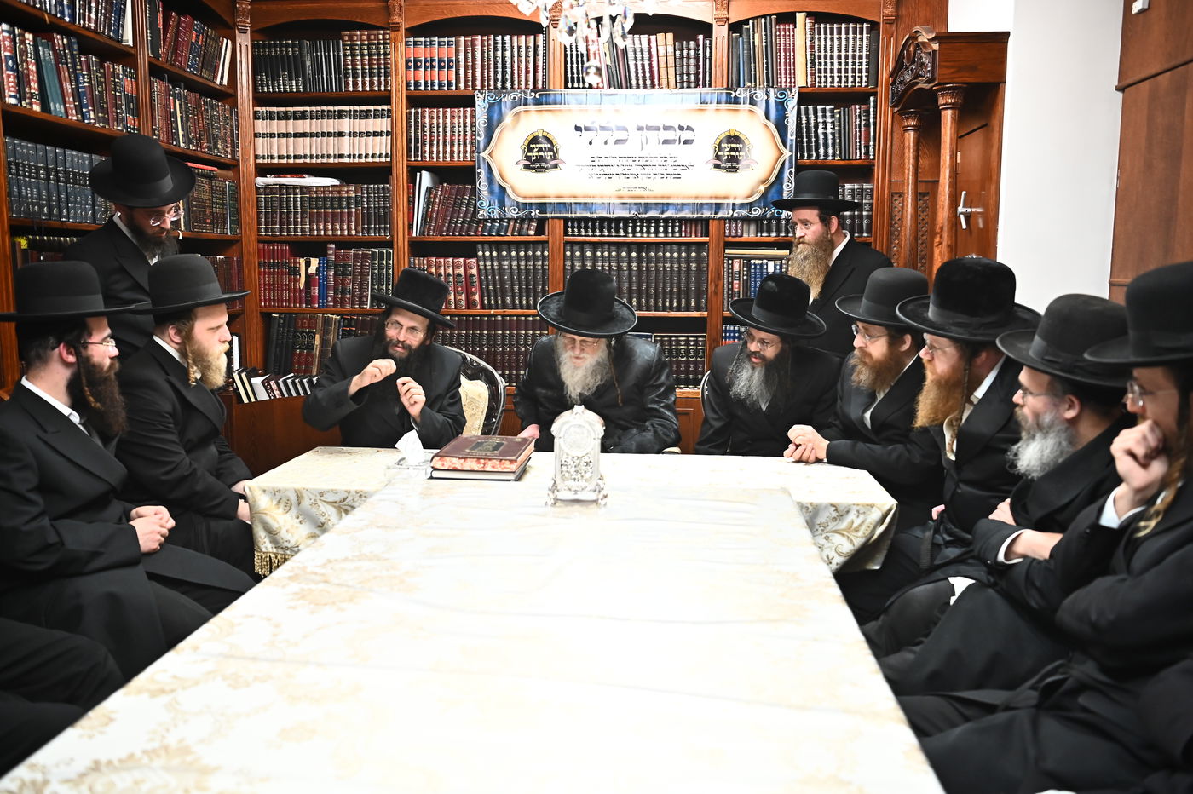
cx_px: 596
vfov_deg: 43.6
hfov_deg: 62.0
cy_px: 397
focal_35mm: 30
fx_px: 994
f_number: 3.5
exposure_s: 1/200
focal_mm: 30
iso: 2500
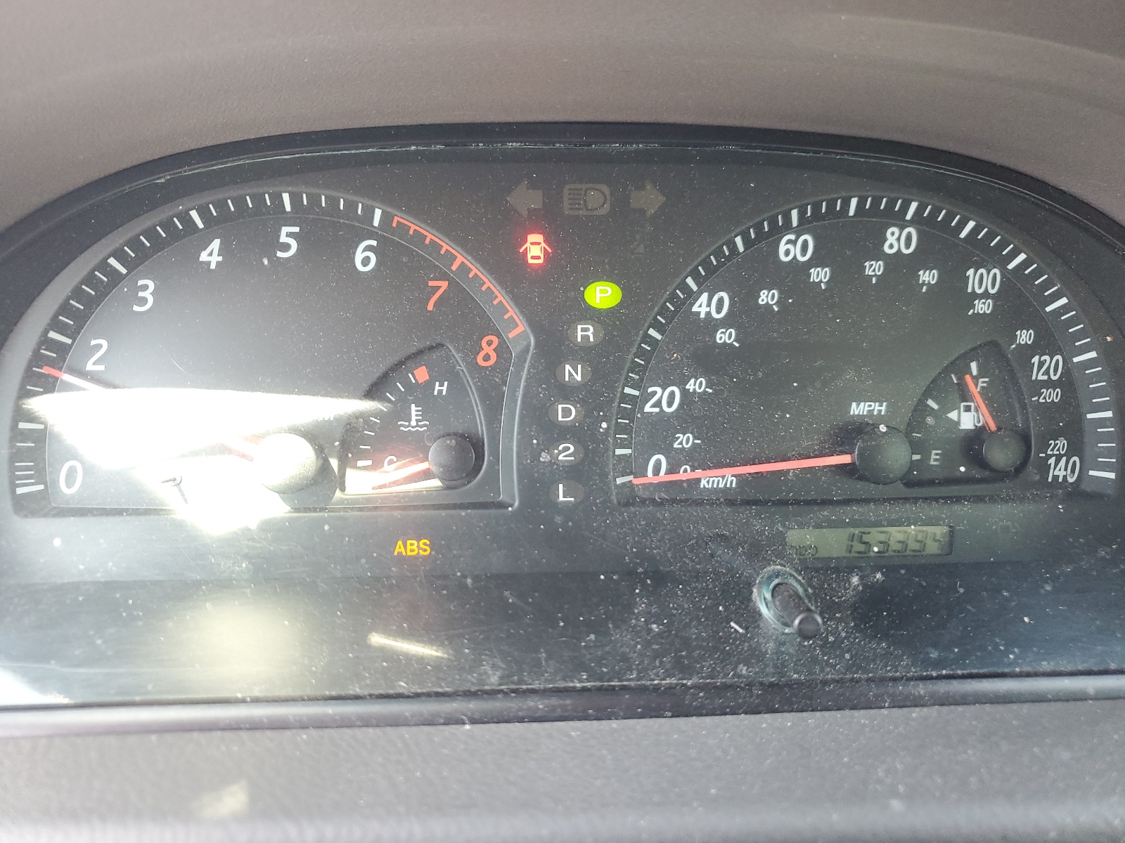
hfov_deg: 67.3
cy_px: 422
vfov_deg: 53.1
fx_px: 845
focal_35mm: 26
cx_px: 562
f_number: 1.5
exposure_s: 1/60.2
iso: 122
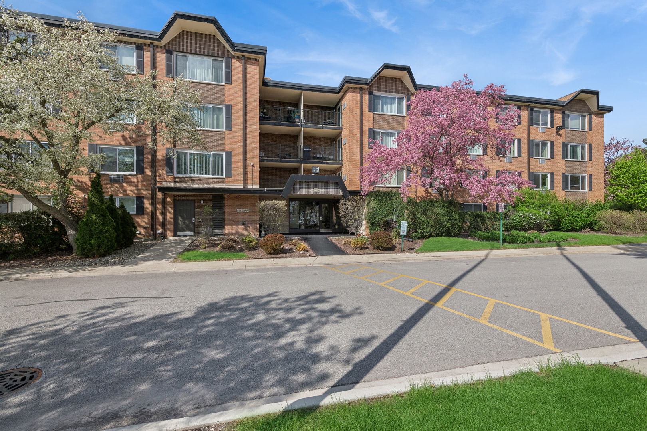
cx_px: 324
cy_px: 216
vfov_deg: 73.7
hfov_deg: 96.7
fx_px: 288
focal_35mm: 16
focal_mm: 16
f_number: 8
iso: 400
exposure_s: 1/2000
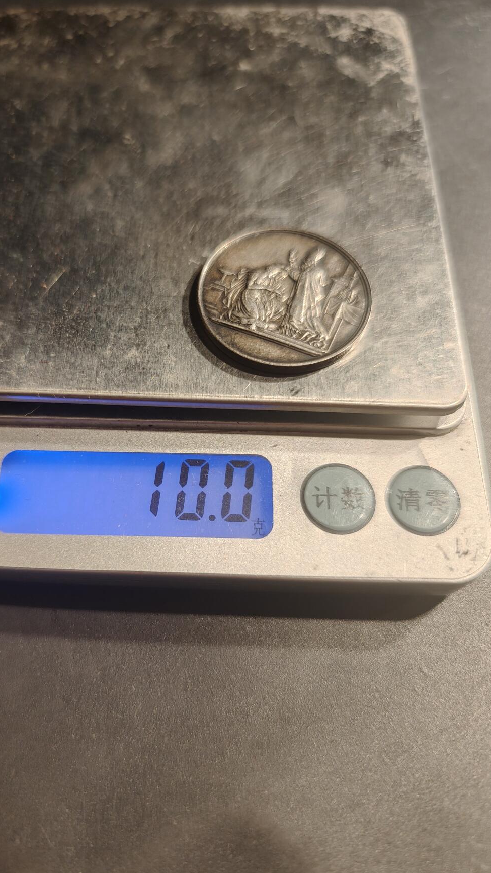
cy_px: 443
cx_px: 177
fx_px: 602
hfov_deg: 43.9
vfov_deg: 71.9
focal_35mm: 26
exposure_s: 1/100
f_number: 1.6
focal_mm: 6.06
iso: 100
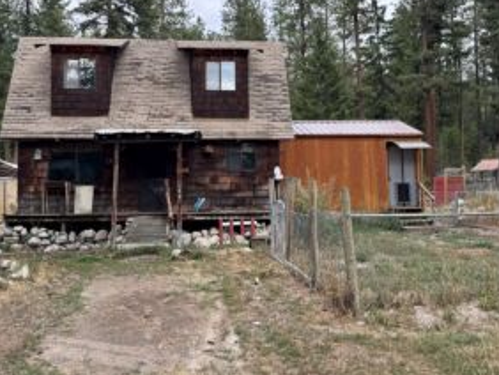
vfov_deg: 41.7
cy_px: 159
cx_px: 209
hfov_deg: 53.7
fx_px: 491
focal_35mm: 34
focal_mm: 6.76
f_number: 1.78
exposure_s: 1/888
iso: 80
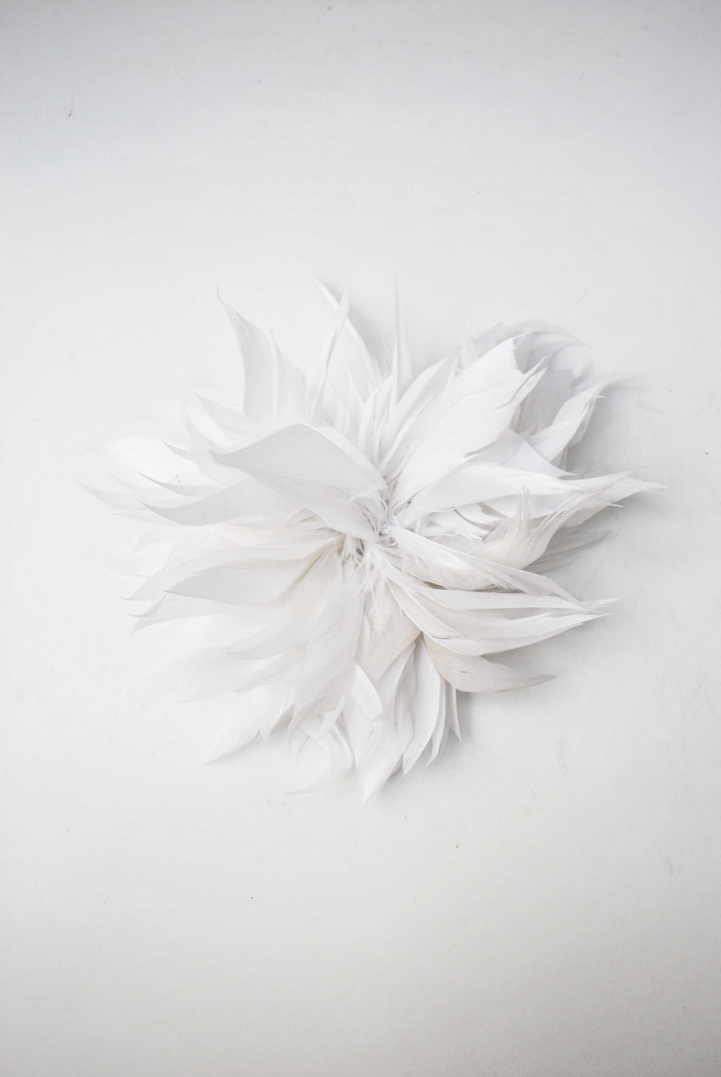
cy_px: 538
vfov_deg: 49.5
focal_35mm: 39
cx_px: 360
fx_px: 1168
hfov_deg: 34.3
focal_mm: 26
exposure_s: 1/640
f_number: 4.2
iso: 100
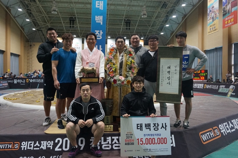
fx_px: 178
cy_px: 79
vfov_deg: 47.9
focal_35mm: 27
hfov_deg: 67.4
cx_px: 119
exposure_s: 1/160
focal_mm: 18
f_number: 3.5
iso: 1600
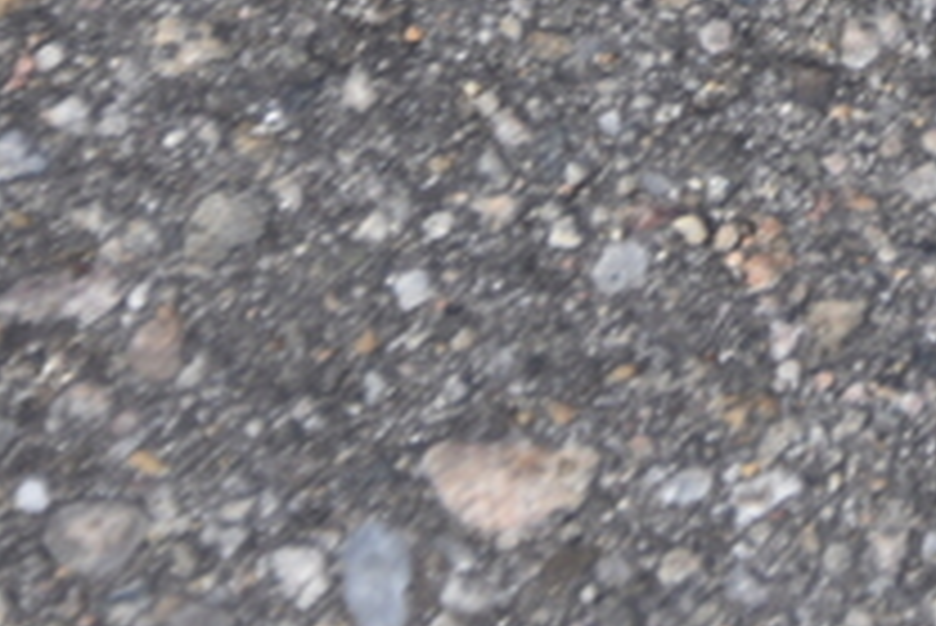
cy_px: -1135
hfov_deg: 3.1
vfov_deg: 2.1
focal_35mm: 647
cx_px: 2480
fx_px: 16833
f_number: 5.3
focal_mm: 105
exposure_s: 1/250
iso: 140
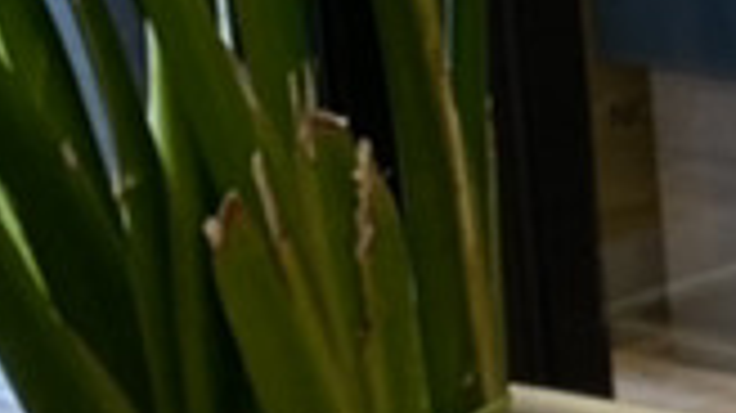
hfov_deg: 8.1
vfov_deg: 5.8
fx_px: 4037
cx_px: 2549
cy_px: -265
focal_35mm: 207
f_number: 1.8
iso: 80
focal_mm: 4.25
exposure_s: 1/100
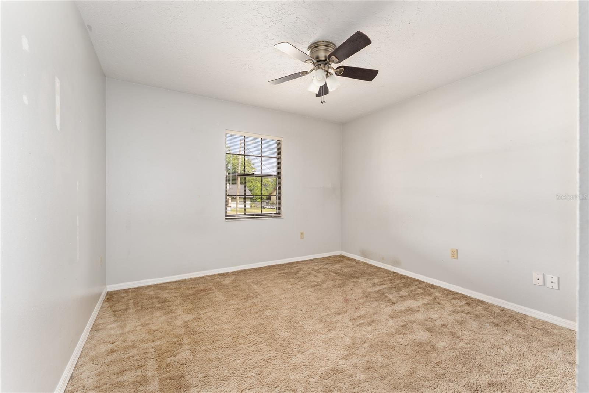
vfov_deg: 77.7
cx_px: 294
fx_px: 244
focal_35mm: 15
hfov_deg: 100.8
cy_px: 196
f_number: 7.1
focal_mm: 14.9
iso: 400
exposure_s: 1/3
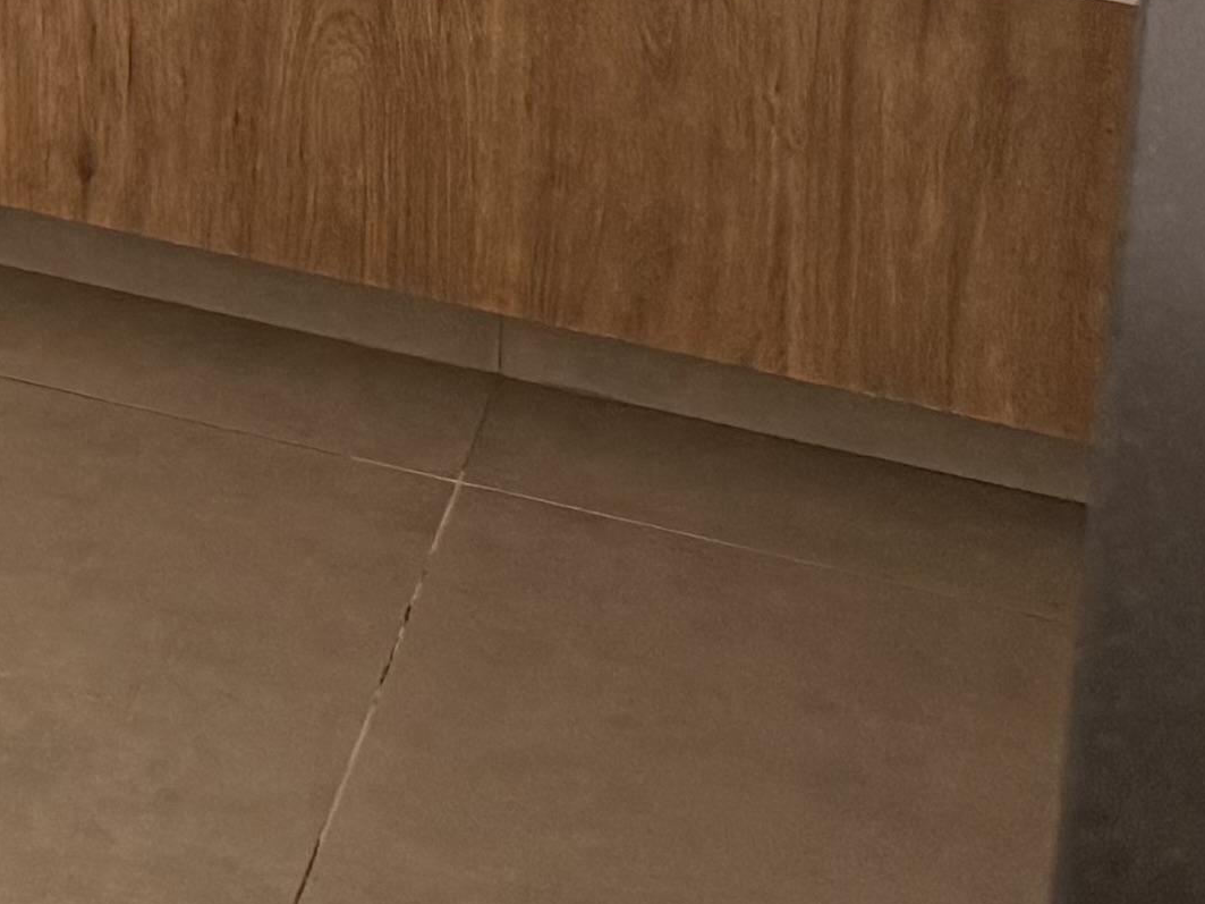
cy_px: -1451
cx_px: -1300
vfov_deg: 9.8
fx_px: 4490
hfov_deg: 13.0
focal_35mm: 129
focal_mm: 6.76
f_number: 1.78
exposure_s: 1/77
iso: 200
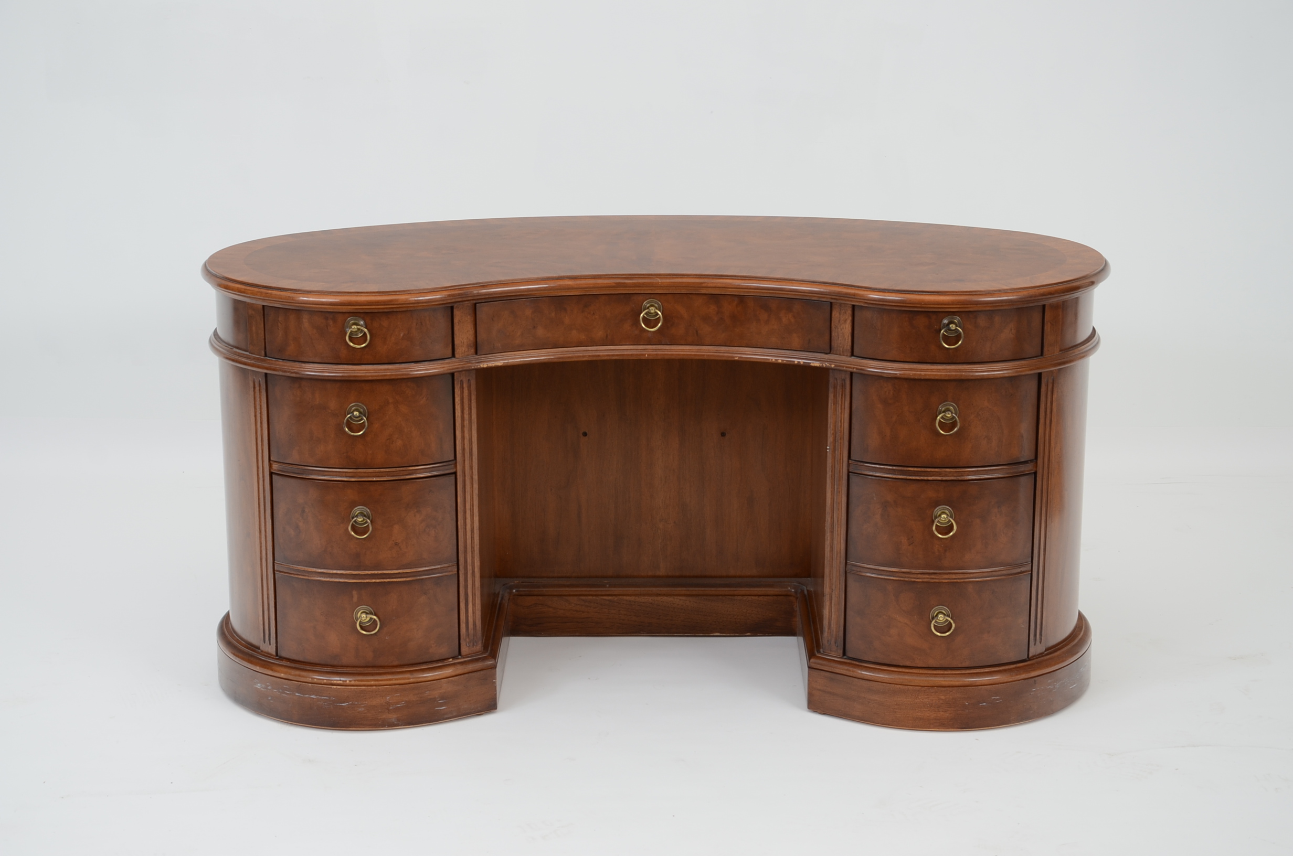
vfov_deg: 18.8
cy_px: 428
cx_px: 646
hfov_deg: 28.1
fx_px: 2581
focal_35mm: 72
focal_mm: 48
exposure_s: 1/100
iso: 200
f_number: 6.3
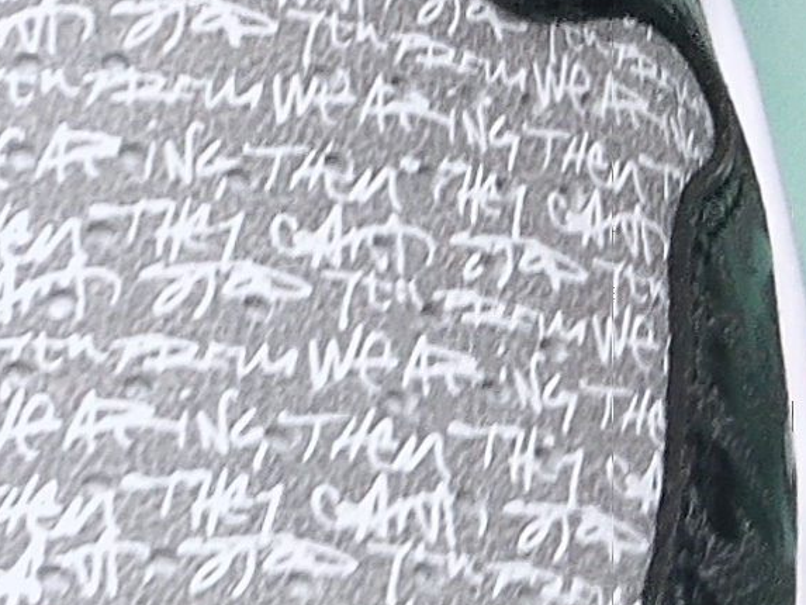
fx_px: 4914
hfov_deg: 8.8
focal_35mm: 211
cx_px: -817
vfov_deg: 6.9
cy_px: -336
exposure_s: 1/100
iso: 179
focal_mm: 4.35
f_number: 1.79
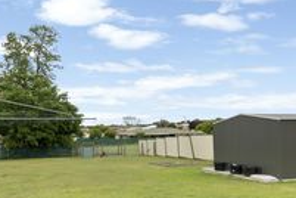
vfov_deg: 44.3
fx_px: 230
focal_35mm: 28
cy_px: 156
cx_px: 91
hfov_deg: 63.3
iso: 100
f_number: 8
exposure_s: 1/200
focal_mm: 12
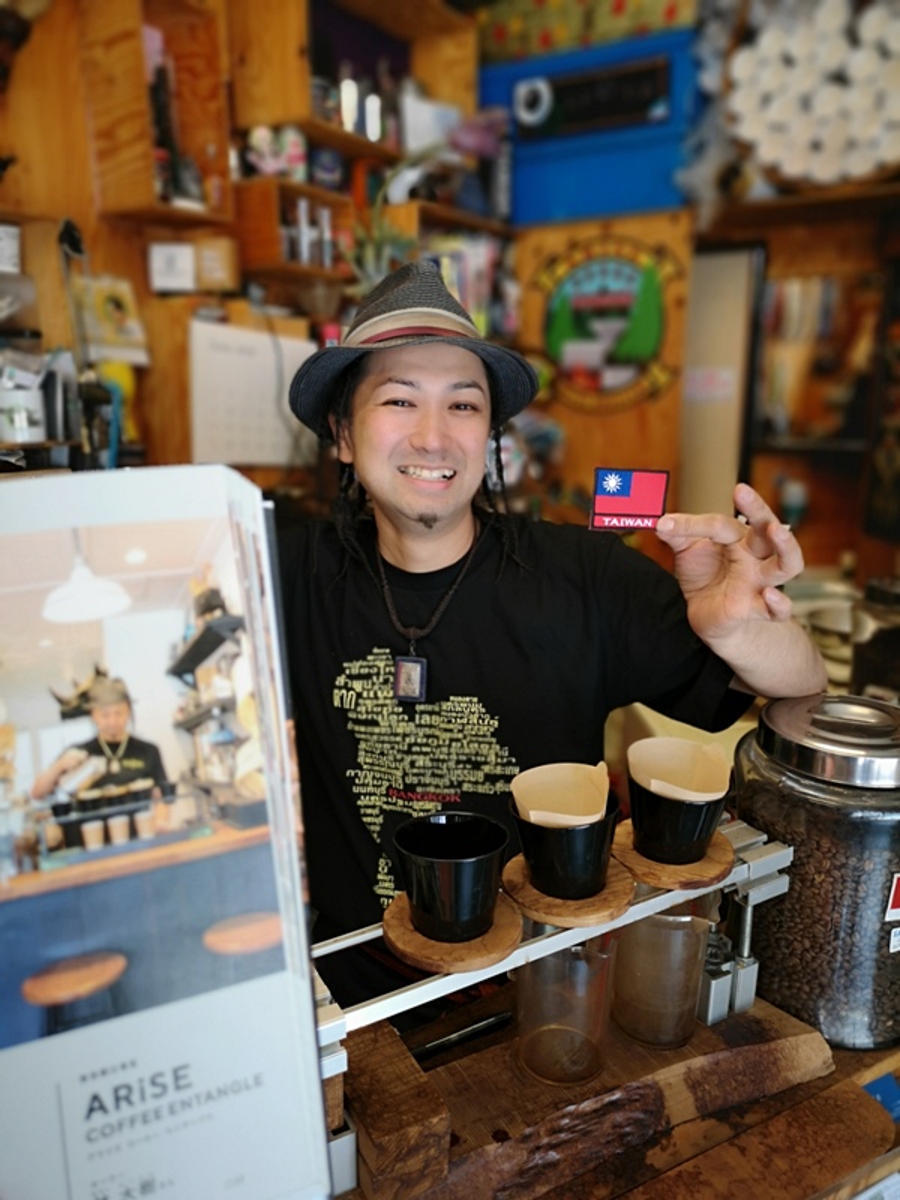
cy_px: 600
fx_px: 936
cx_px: 450
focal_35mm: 27
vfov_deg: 65.3
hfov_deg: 51.4
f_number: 1.8
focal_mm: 3.95
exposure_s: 1/50
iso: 100
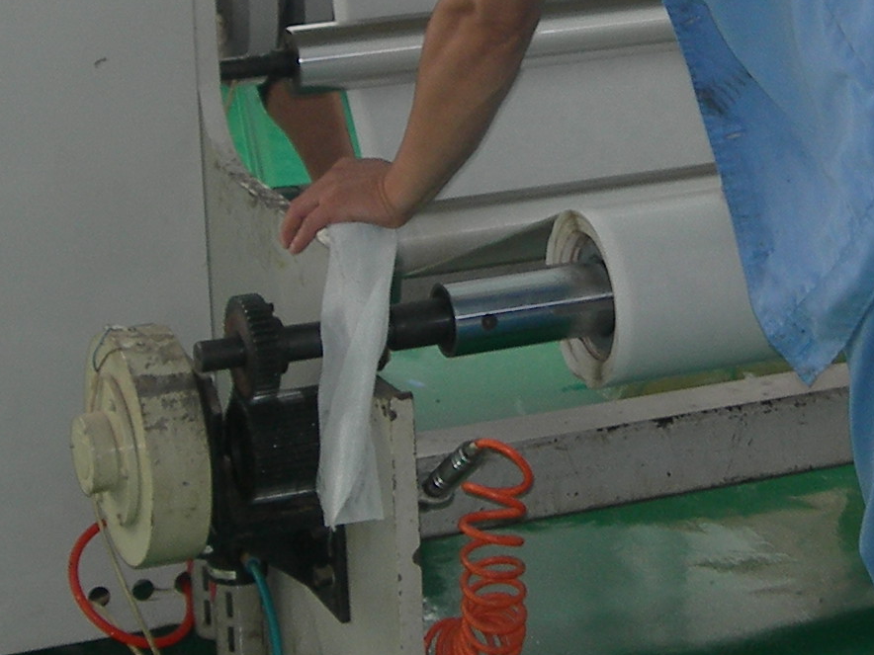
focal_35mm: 132
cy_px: 122
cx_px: 680
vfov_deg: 11.2
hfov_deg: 14.9
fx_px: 3333
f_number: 2.8
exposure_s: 1/30
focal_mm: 7.8
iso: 50
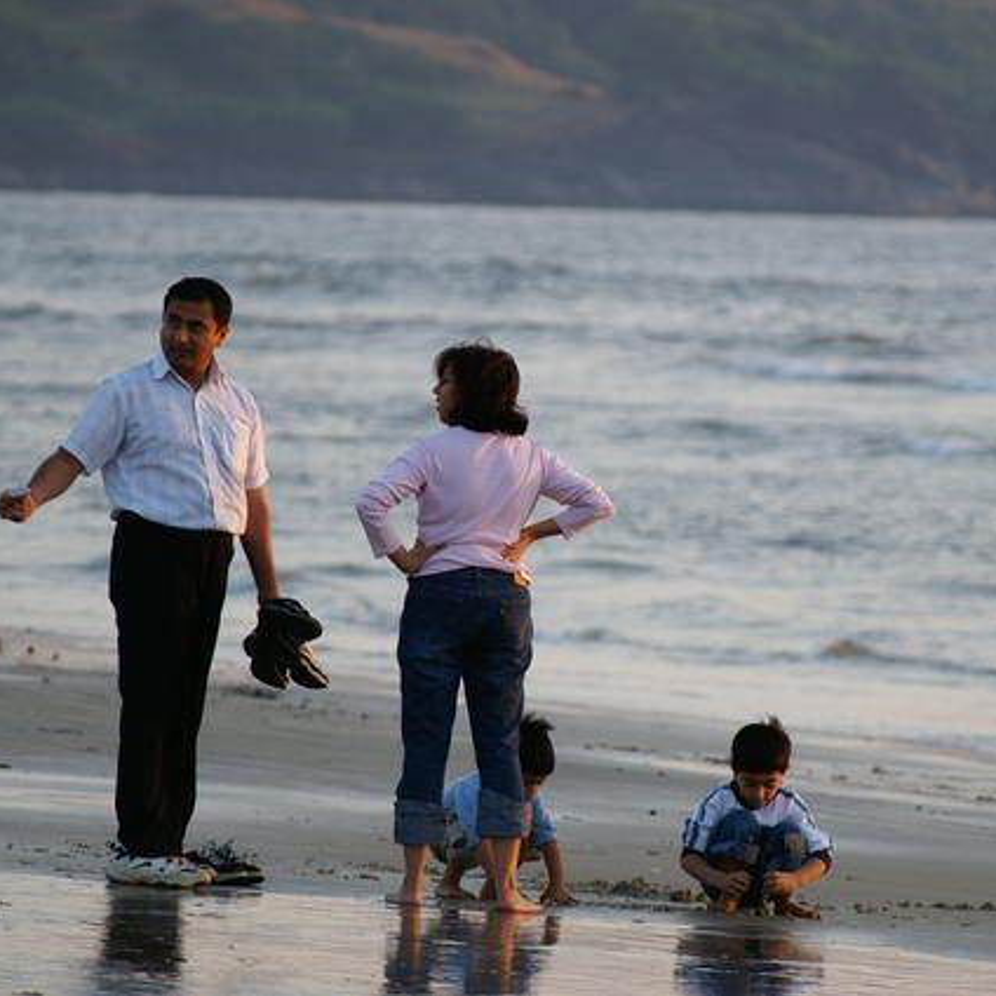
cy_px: 498
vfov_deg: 3.0
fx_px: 18783
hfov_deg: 3.0
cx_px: 632
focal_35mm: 577
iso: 200
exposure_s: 1/160
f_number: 6.3
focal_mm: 300
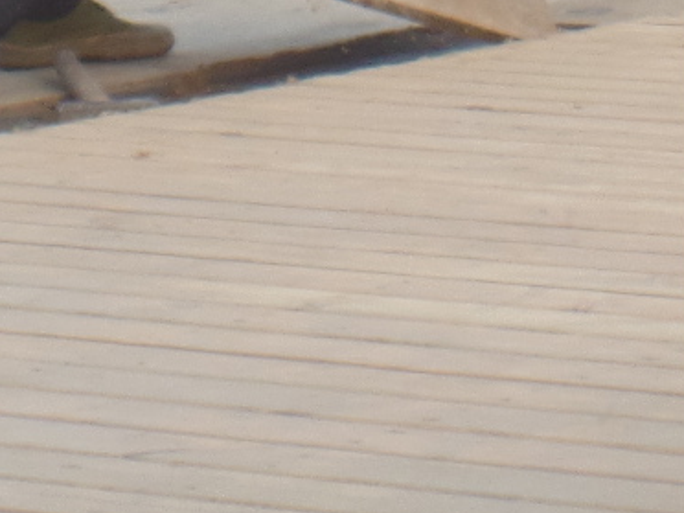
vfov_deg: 5.3
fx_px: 5473
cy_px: -138
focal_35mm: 277
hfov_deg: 7.0
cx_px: 1204
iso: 80
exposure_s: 1/180
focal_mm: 9.2
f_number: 3.4
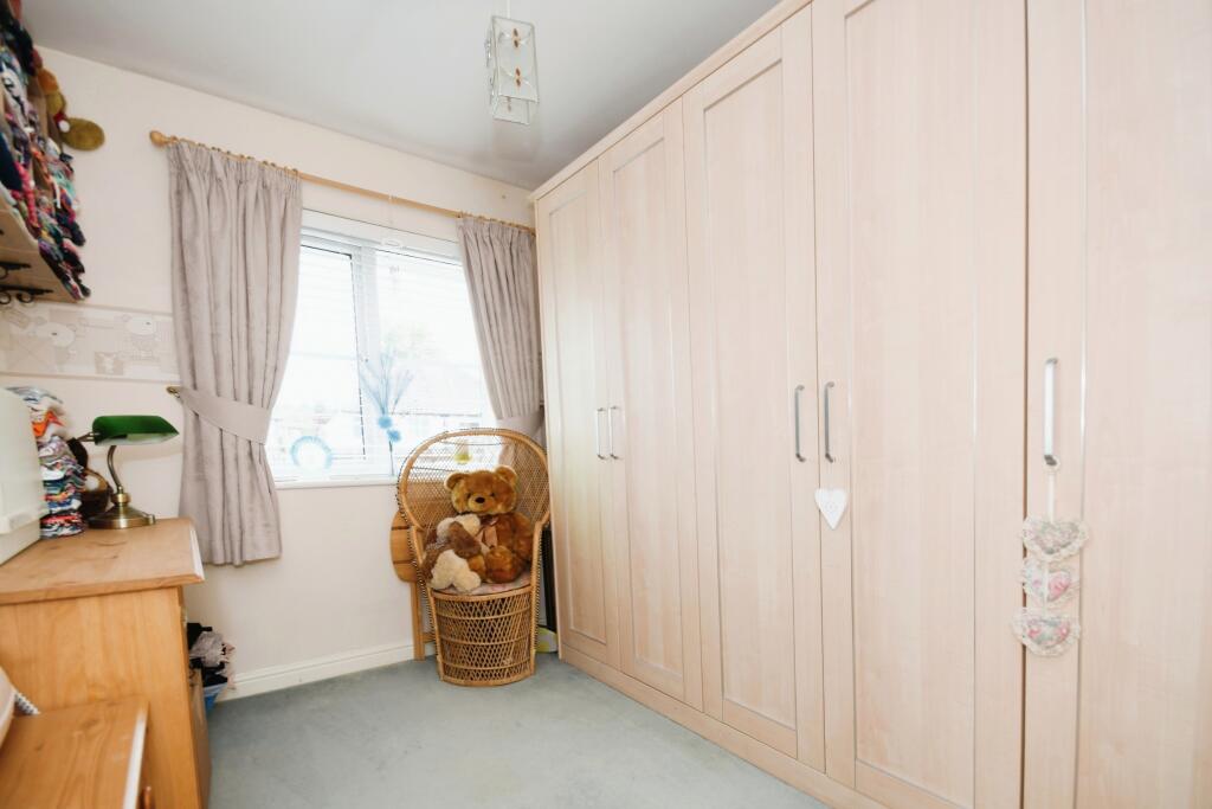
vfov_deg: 77.3
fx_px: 505
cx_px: 606
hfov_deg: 100.4
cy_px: 404
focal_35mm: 15
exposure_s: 1/60
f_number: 8
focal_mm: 10
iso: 400
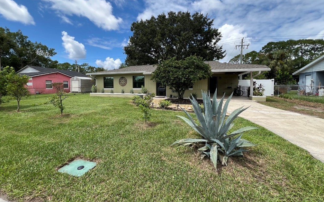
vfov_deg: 78.4
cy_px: 91
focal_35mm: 14
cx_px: 163
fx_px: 124
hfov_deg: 105.3
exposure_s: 1/903
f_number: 1.8
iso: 32
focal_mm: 1.57
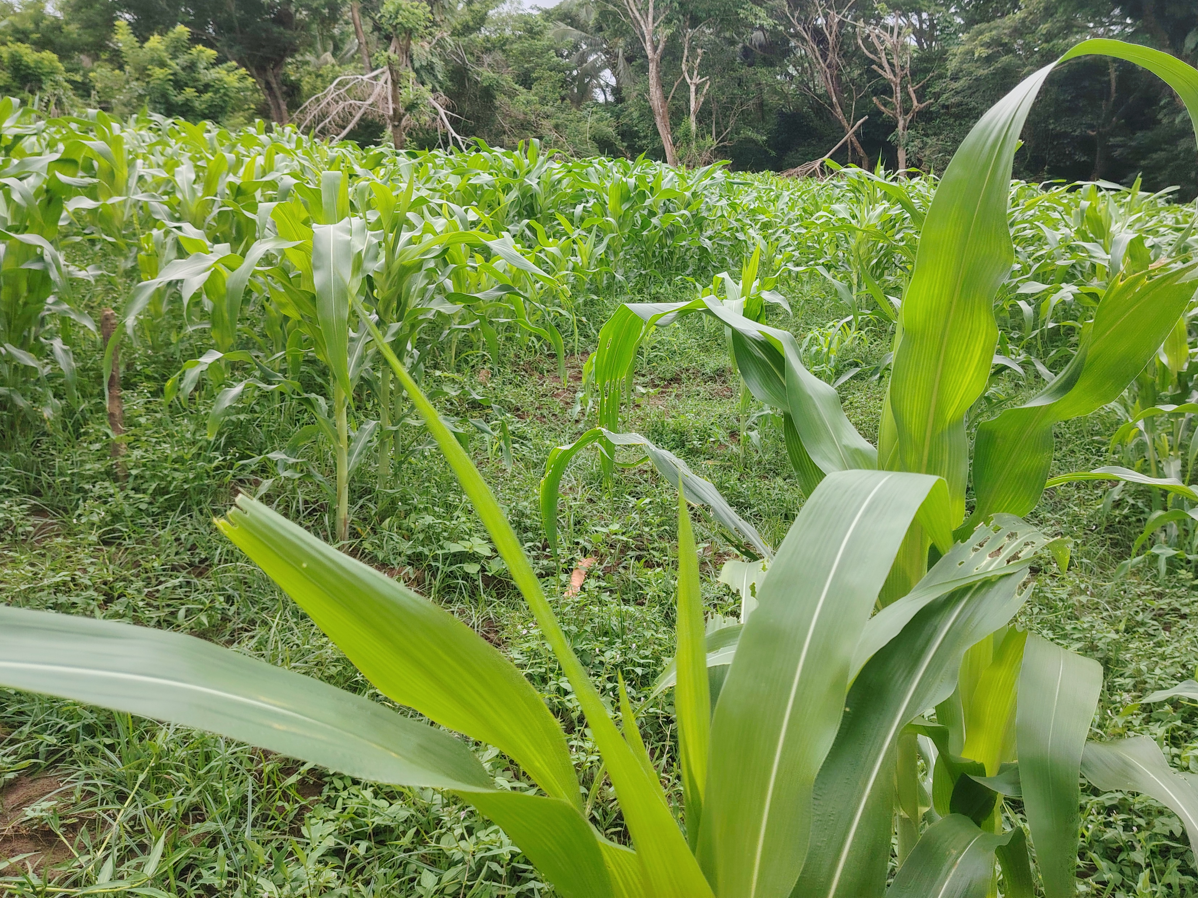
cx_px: 660
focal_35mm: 29
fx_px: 1004
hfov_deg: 61.5
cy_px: 357
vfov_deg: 47.9
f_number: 1.75
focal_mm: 5.25
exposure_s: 1/900
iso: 271
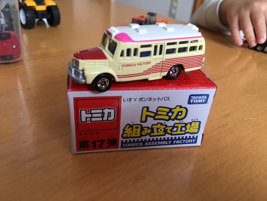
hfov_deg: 61.7
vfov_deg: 48.2
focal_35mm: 29
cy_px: 100
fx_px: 224
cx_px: 134
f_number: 2.2
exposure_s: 1/30
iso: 32
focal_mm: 4.15
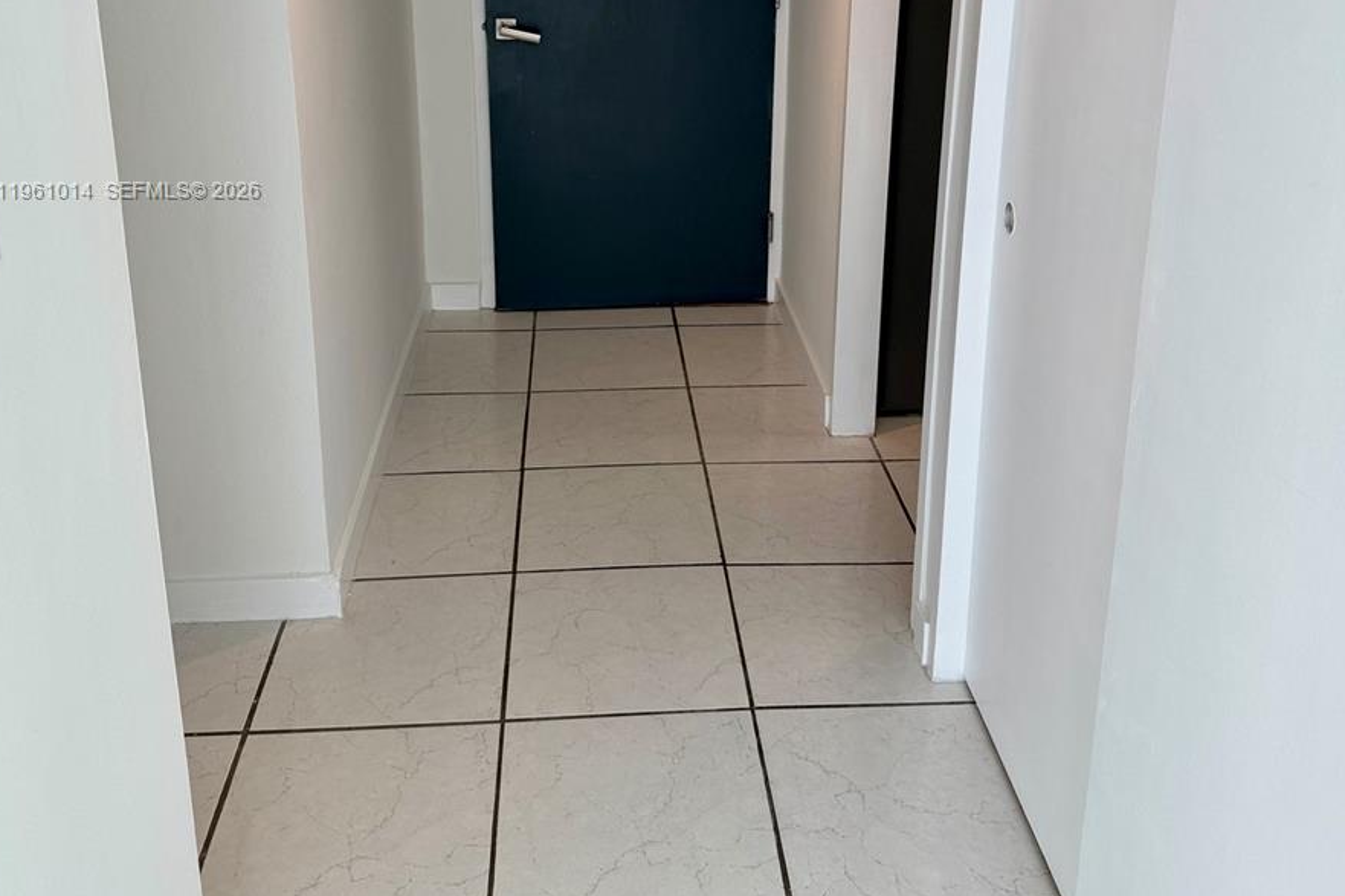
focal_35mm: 34
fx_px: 1270
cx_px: 664
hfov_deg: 55.8
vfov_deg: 37.6
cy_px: 192
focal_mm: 6.76
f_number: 1.78
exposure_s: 1/221
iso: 64
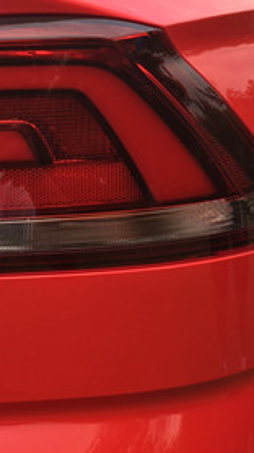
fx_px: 900
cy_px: 177
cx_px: -50
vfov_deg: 28.2
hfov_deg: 15.5
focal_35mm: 75
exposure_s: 1/506
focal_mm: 4.15
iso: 25
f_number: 2.2
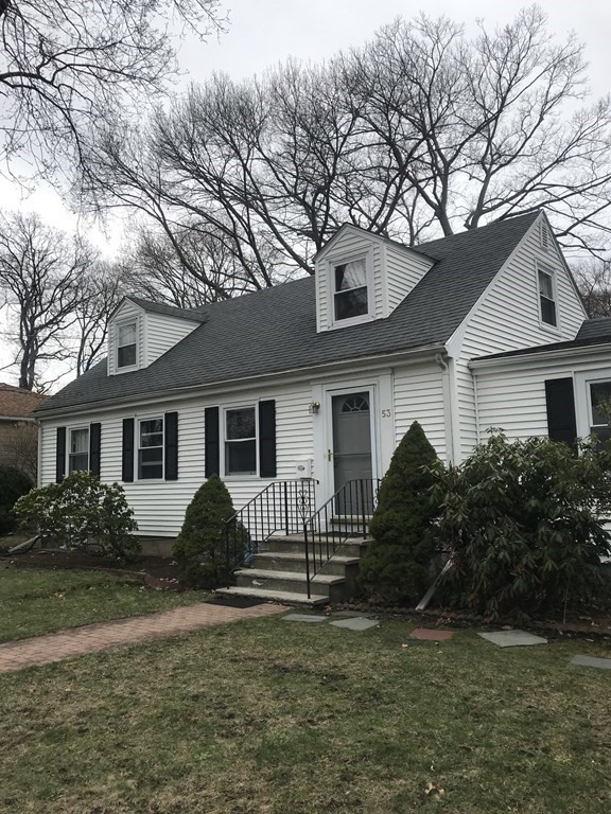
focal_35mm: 28
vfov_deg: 63.4
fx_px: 659
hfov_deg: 49.7
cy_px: 407
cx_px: 306
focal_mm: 3.99
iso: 20
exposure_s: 1/1953
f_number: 1.8
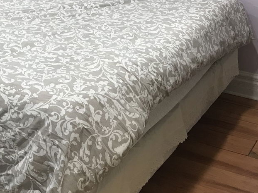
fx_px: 537
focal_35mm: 72
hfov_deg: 27.0
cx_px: 103
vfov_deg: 19.7
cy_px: -11
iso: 32
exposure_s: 1/30
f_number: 1.8
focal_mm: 3.99
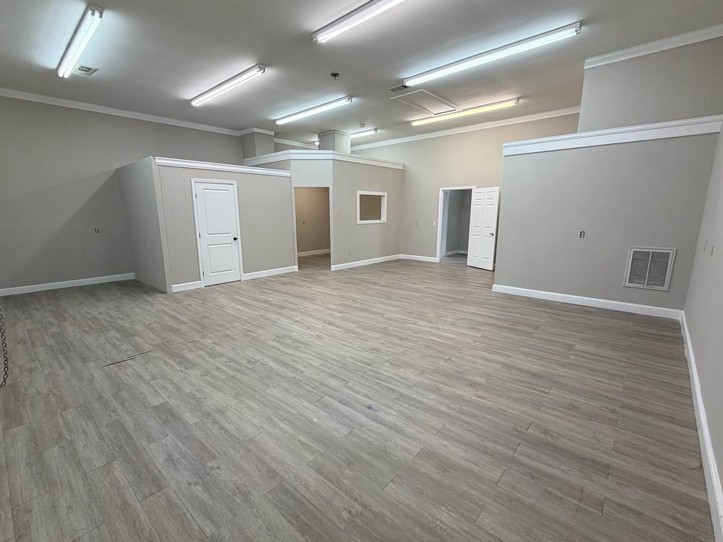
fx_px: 334
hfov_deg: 94.5
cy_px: 279
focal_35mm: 16
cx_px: 351
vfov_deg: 78.1
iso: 125
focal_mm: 2.22
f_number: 2.2
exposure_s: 1/120
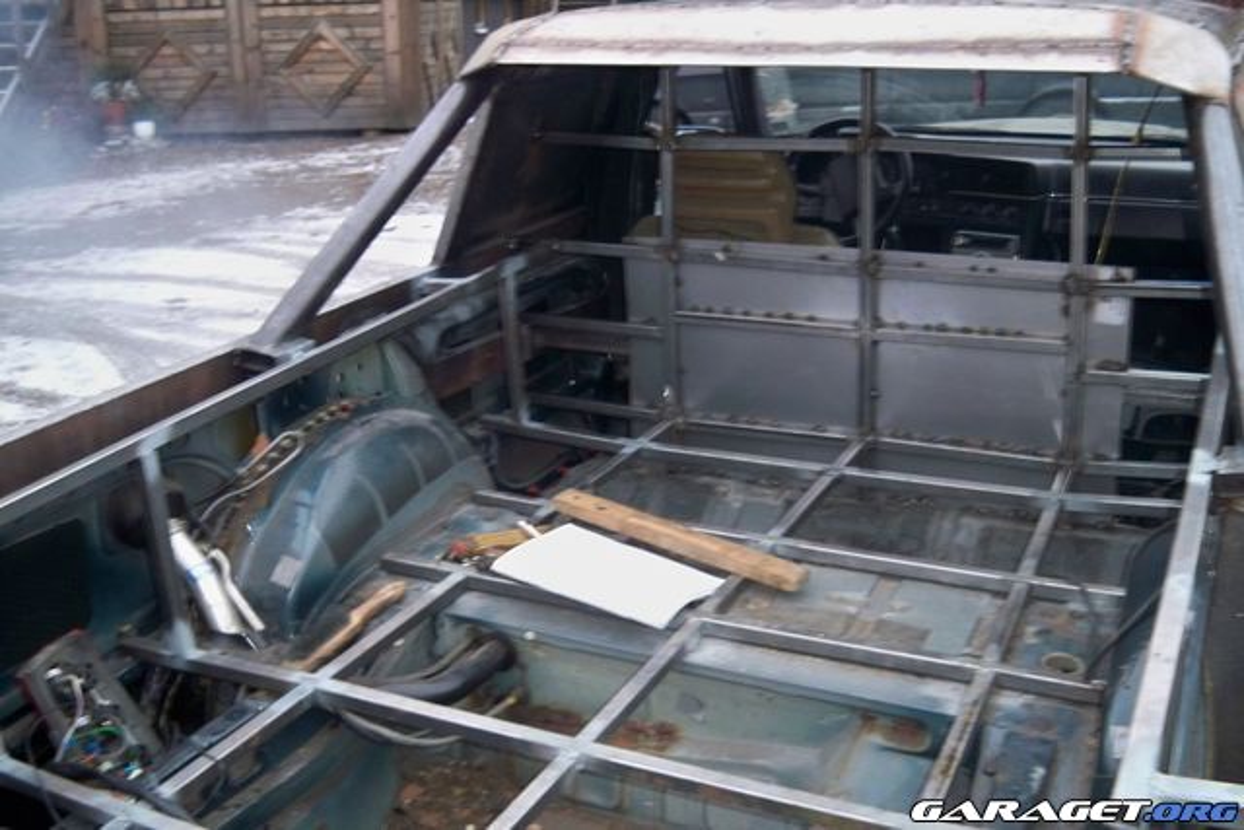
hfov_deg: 51.9
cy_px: 415
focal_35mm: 37
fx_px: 1279
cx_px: 622
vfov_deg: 36.0
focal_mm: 7.9
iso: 320
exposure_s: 1/30
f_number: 3.1
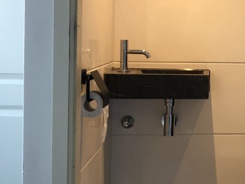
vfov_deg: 17.7
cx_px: 254
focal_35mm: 83
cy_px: 48
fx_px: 588
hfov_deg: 22.5
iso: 40
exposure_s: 1/30
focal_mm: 3.99
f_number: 1.8
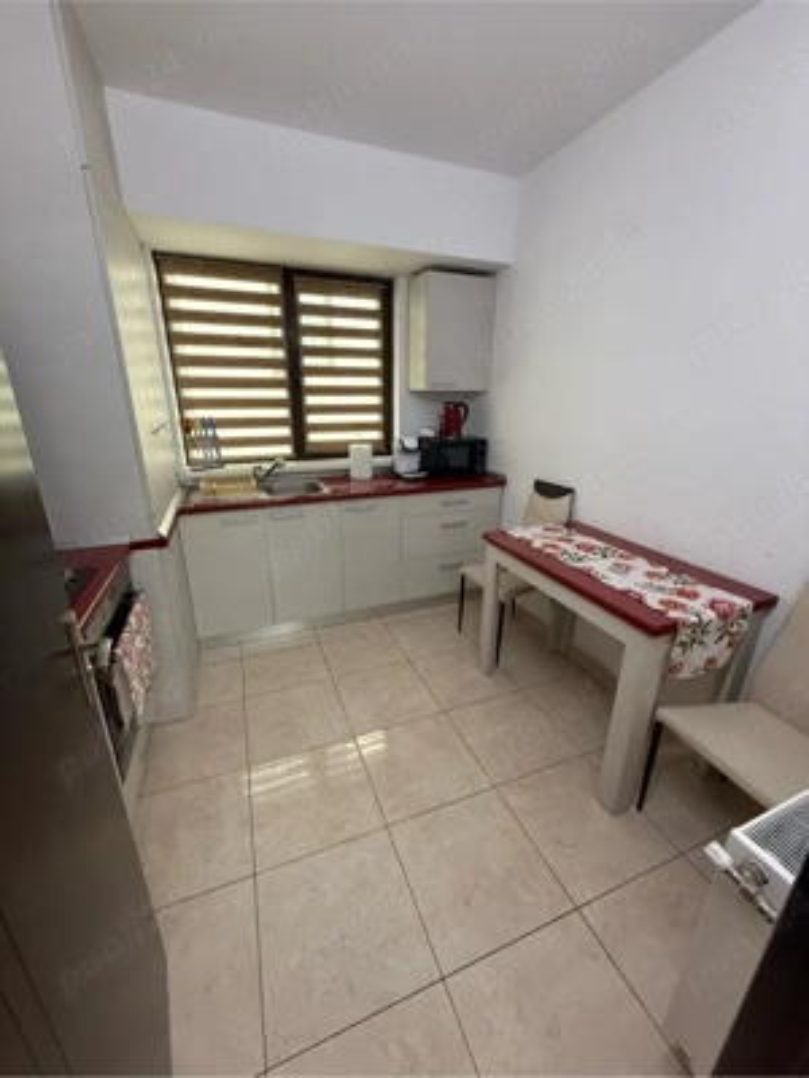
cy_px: 539
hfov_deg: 85.7
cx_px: 404
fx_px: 436
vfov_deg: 102.1
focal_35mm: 14
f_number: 2.2
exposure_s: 1/50
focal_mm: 2.22
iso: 400
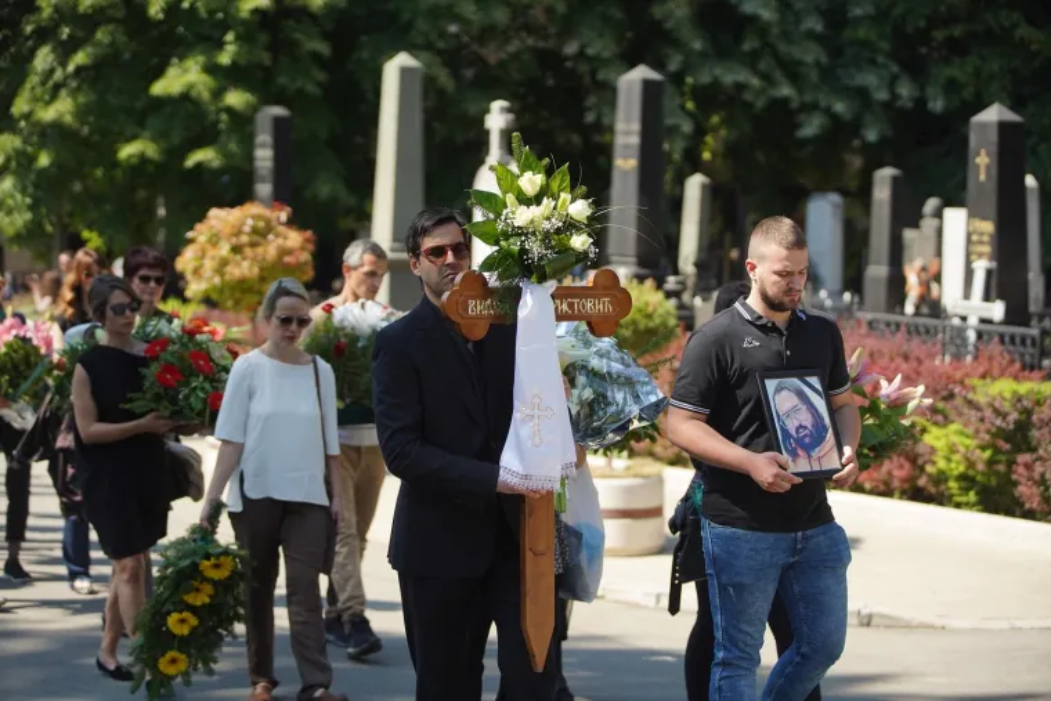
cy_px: 350
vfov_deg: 15.5
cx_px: 526
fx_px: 2569
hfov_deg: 23.1
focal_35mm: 88
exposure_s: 1/4000
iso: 640
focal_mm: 88
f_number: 2.8
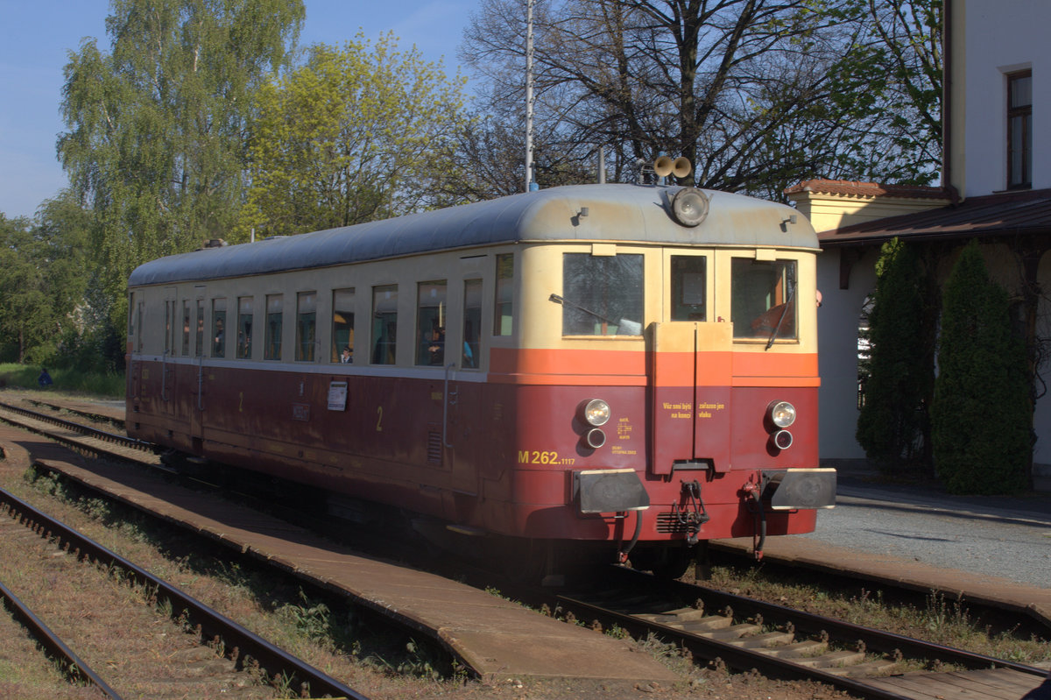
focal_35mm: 68
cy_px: 350
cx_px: 526
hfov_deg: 29.7
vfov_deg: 20.0
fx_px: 1984
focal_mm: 70
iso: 400
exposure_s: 1/80
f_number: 25
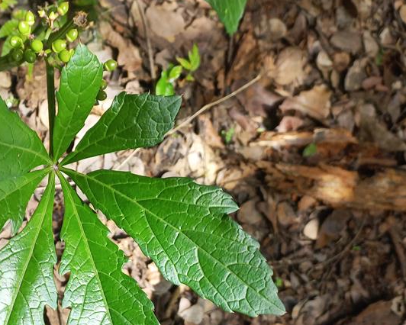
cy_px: 240
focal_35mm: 53
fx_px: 637
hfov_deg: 34.4
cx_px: 91
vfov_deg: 28.3
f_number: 1.8
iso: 40
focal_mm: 4.6
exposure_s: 1/100
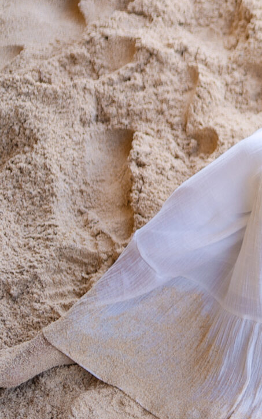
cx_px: 606
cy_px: 34
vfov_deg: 16.3
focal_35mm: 126
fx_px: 1440
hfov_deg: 9.4
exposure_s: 1/640
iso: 160
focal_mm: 35
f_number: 2
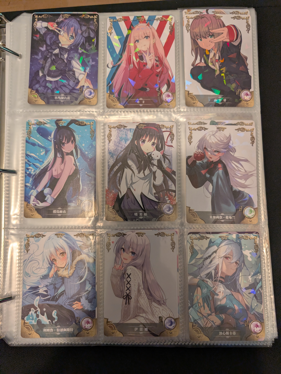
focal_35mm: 24
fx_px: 259
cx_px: 140
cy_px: 187
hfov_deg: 56.9
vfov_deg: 71.5
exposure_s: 1/120
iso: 117
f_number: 1.68
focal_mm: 6.9
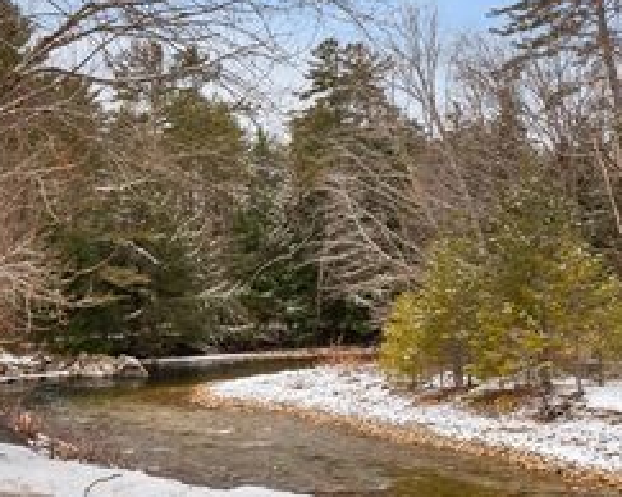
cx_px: 259
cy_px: 309
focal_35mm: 58
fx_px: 1067
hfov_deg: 32.4
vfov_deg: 26.1
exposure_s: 1/100
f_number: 8
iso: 160
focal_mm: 20
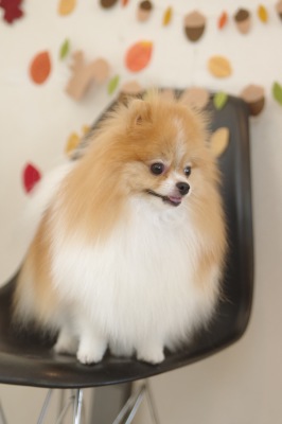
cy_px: 212
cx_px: 141
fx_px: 965
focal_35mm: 82
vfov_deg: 24.8
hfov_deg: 16.6
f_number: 2.8
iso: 800
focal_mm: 55
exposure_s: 1/100
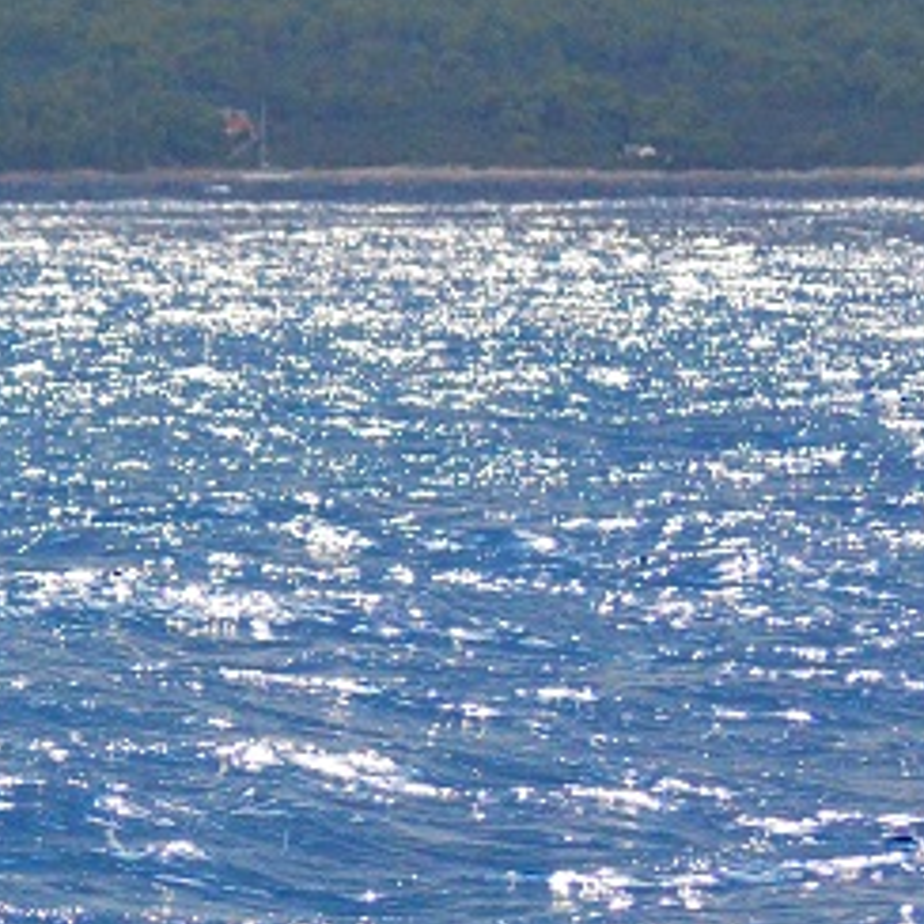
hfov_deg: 3.0
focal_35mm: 584
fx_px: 17637
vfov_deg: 3.0
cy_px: 388
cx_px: -199
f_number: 4.8
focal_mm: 112
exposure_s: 1/8000
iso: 2800
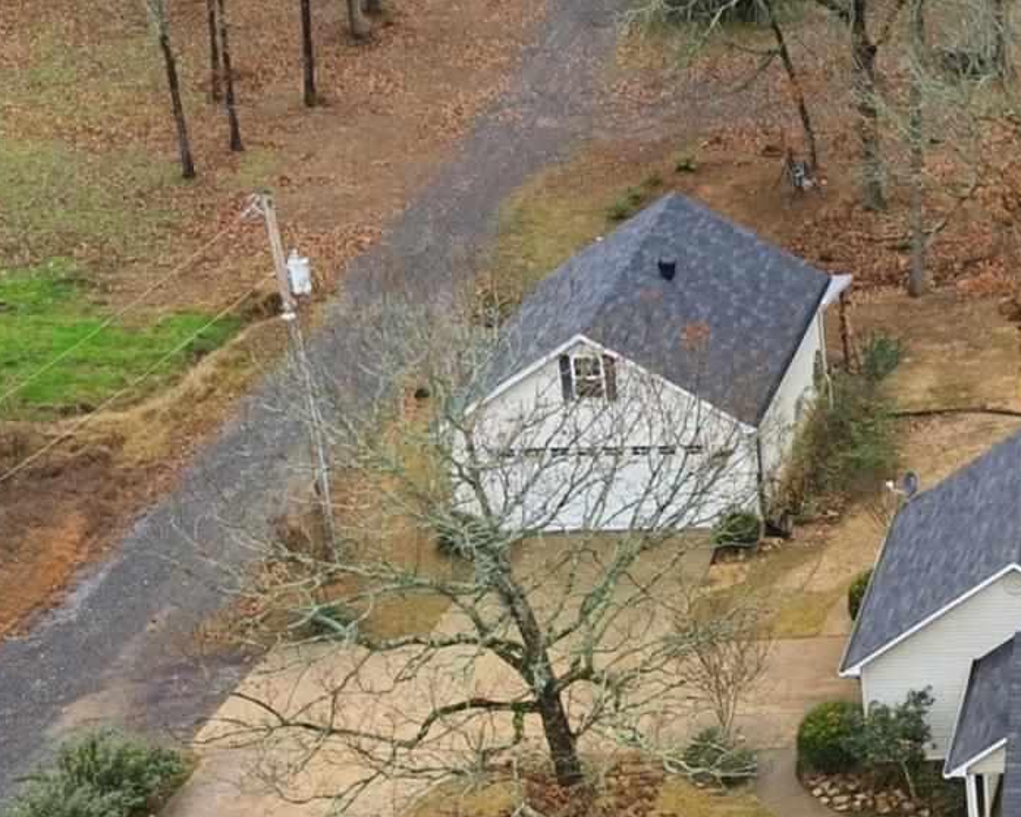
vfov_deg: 15.1
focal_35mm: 101
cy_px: 147
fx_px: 3052
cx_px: 1479
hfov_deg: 17.3
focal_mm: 8.7
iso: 170
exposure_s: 1/1600
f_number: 1.8
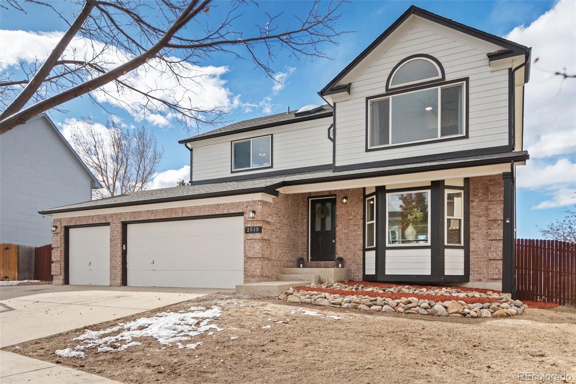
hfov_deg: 71.5
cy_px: 192
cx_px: 288
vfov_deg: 51.3
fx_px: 400
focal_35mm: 25
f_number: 6.3
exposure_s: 1/400
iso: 500
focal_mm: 25
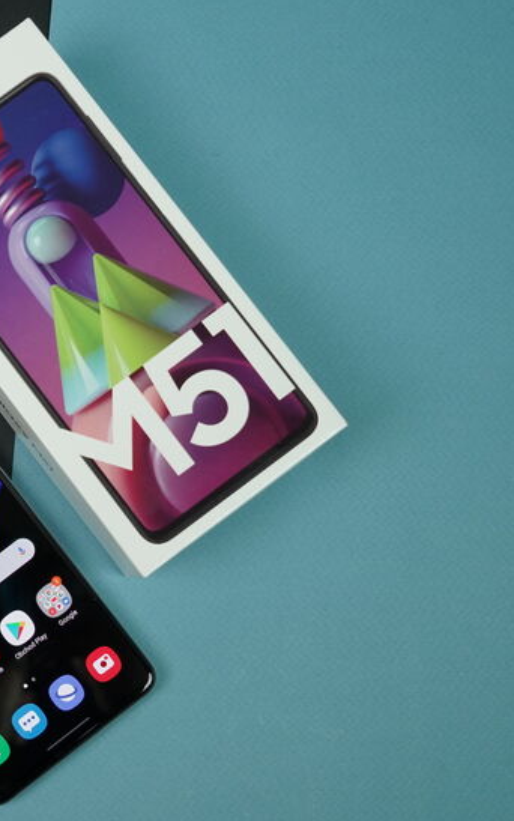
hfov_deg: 24.3
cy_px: 410
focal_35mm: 51
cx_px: 10
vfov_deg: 39.5
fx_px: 1141
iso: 640
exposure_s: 1/160
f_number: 5.6
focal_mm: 33
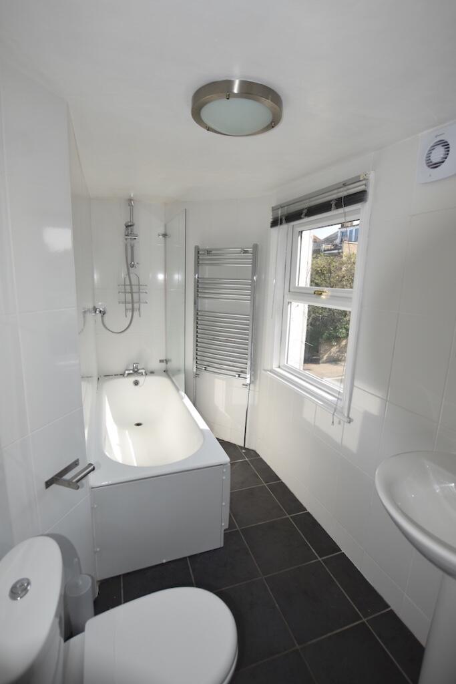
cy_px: 342
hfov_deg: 77.3
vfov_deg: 100.4
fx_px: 285
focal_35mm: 15
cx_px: 228
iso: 100
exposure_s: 1/250
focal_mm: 10
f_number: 4.5
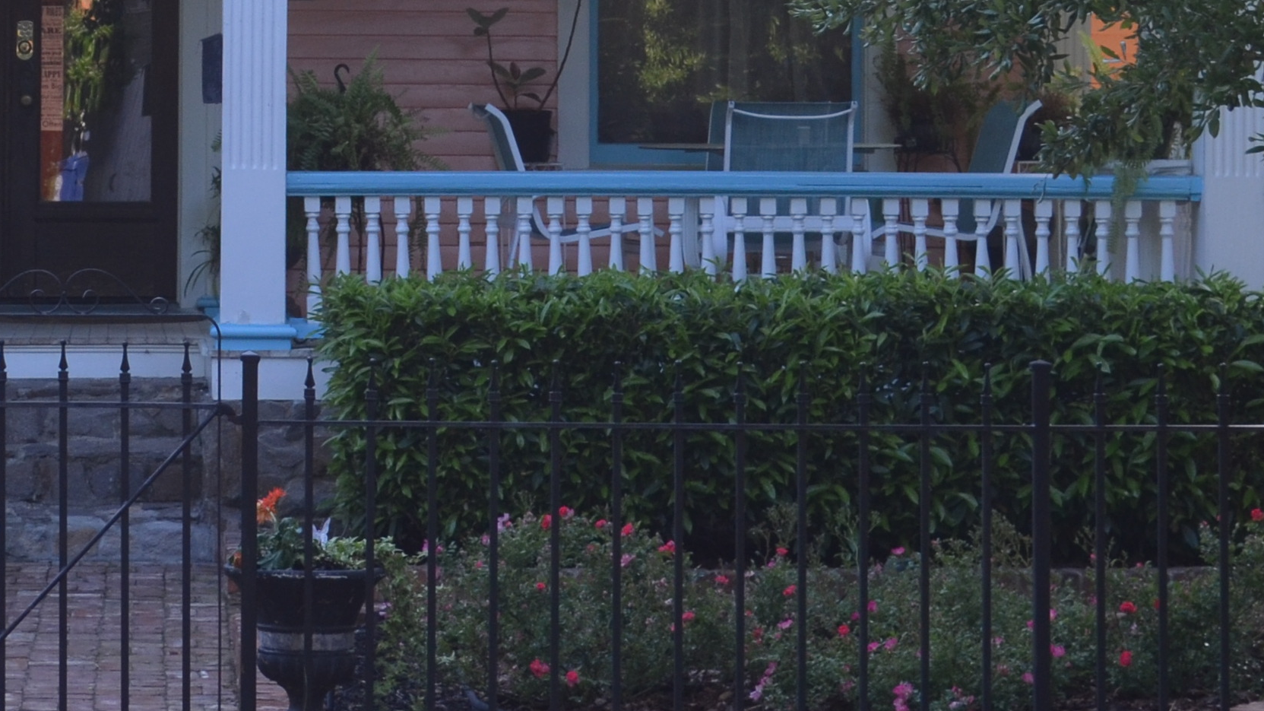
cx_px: 27
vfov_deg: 7.6
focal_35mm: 158
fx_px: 5295
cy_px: -128
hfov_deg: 13.4
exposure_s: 1/125
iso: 200
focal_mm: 34
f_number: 5.6
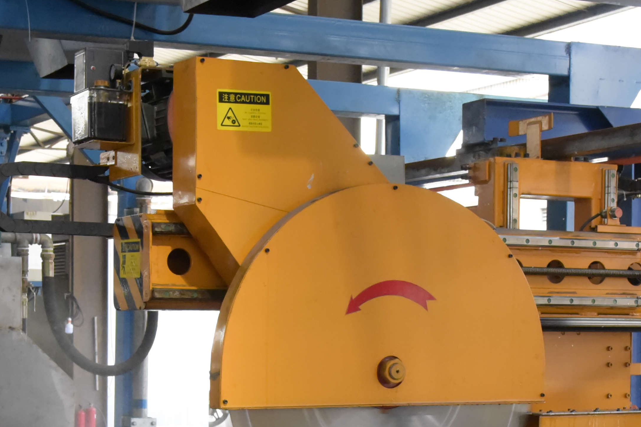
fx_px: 1585
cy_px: 389
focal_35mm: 89
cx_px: 302
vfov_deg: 15.2
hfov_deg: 22.9
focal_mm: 32
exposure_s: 1/500
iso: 6400
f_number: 7.1
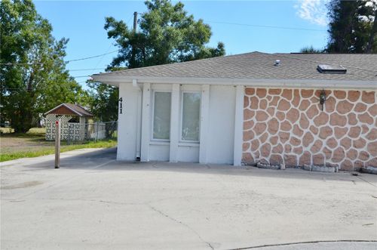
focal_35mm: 36
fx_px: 376
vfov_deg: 36.7
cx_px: 188
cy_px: 125
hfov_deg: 53.2
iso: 125
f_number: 8
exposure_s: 1/250
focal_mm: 24
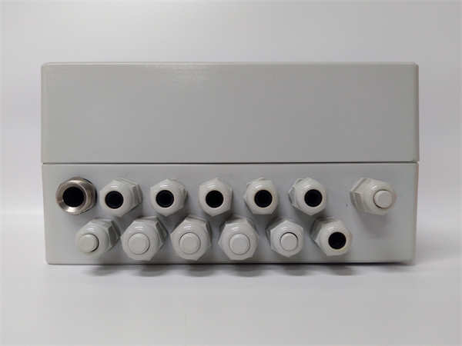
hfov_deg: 65.3
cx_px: 231
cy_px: 173
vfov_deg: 51.4
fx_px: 360
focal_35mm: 27
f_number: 2
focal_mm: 3.79
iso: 182
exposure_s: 1/33
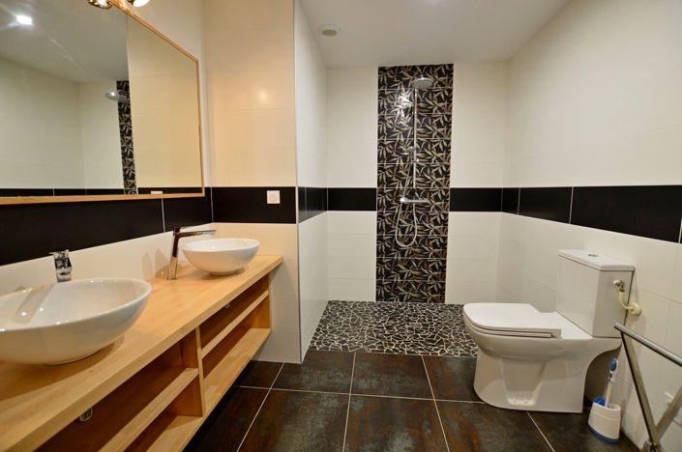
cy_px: 226
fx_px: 284
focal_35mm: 15
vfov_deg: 77.2
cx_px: 341
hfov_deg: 100.5
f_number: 3.5
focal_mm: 10
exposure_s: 1/30
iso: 800
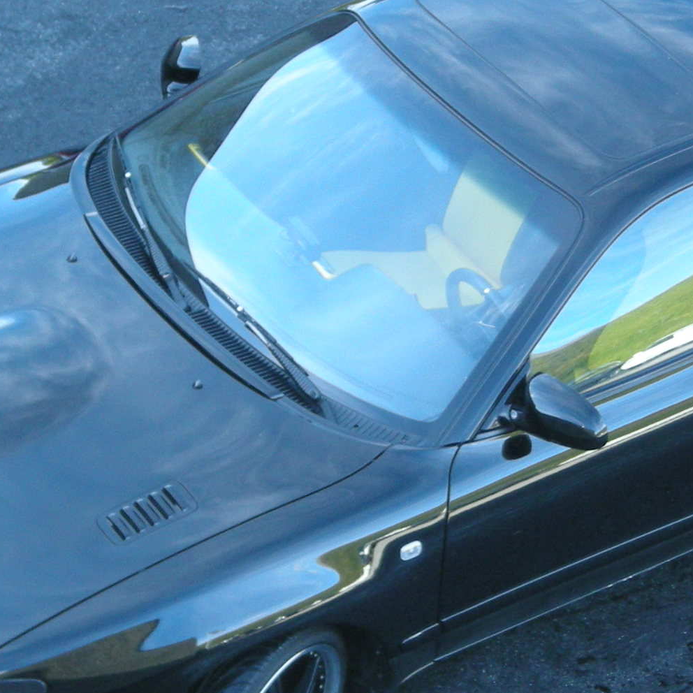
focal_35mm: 157
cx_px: 428
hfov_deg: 11.1
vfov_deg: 11.1
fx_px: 3556
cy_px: 343
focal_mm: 11
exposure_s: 1/59.8
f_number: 3.7
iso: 123
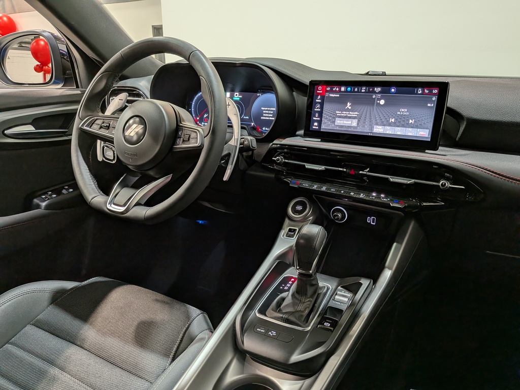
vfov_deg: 56.8
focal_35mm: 24
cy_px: 195
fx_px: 361
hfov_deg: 71.6
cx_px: 260
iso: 77
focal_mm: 4.53
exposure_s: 1/50
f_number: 1.7
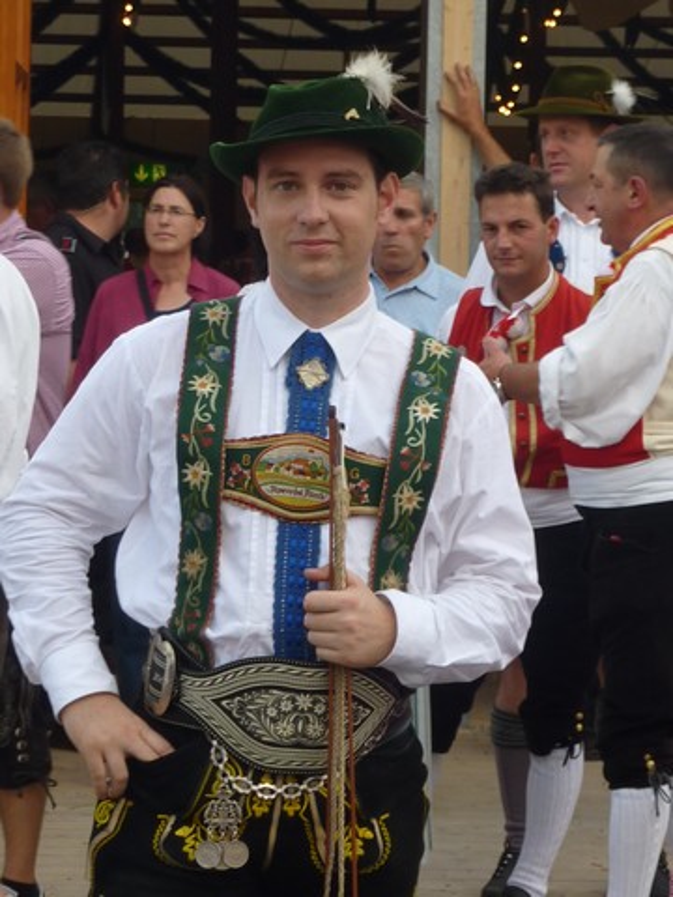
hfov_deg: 10.6
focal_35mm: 140
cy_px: 448
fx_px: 3629
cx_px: 336
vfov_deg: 14.1
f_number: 4.2
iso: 80
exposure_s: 1/80
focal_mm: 12.8
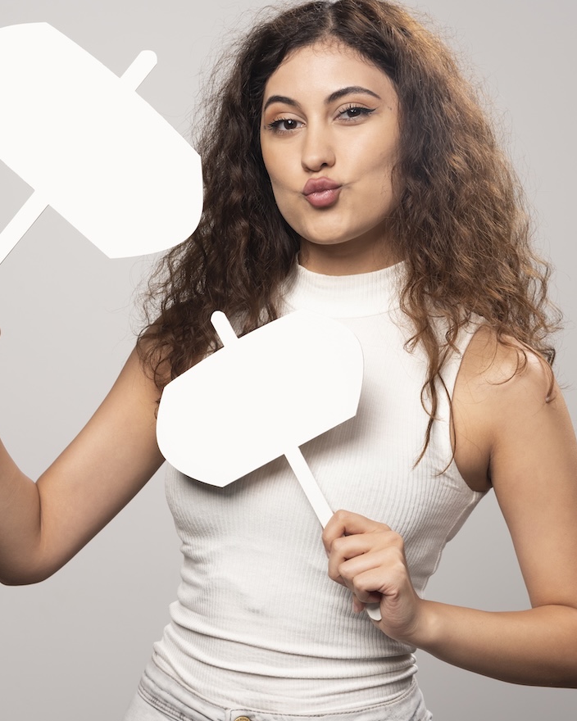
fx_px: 2369
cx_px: 236
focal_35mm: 111
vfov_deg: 17.3
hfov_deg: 13.9
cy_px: 332
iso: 160
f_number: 7.1
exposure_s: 1/100
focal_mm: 65
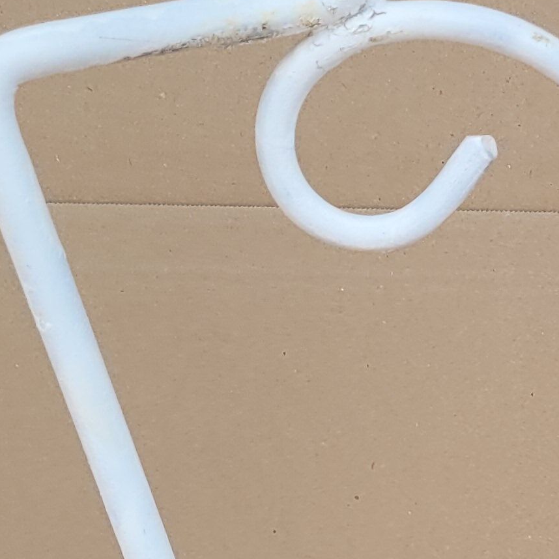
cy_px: 533
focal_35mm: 108
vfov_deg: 15.9
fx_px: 1973
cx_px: 807
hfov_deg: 15.1
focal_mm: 5.4
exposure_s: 1/730
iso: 40
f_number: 1.8
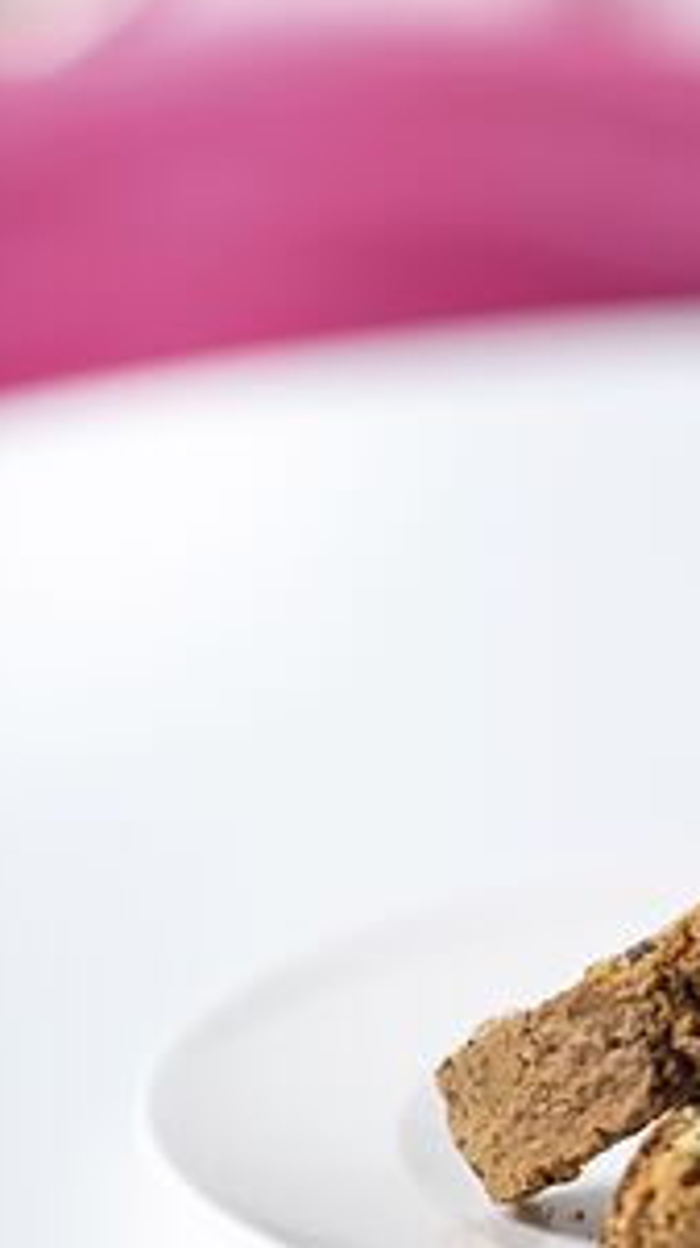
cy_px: 894
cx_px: 1185
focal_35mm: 317
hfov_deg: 3.8
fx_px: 10475
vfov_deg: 6.8
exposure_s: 1/25
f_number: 2
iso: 100
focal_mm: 105
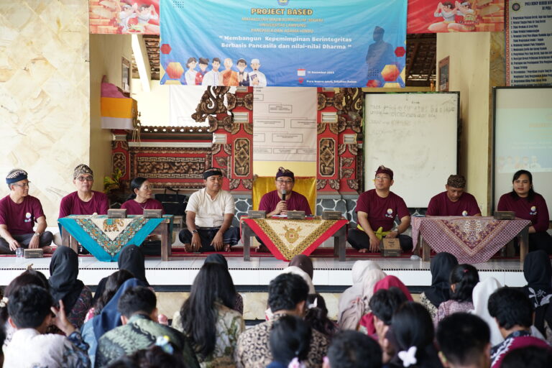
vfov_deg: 20.3
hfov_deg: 30.1
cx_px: 276
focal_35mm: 67
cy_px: 184
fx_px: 1027
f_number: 2.8
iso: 250
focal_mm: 67
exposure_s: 1/100
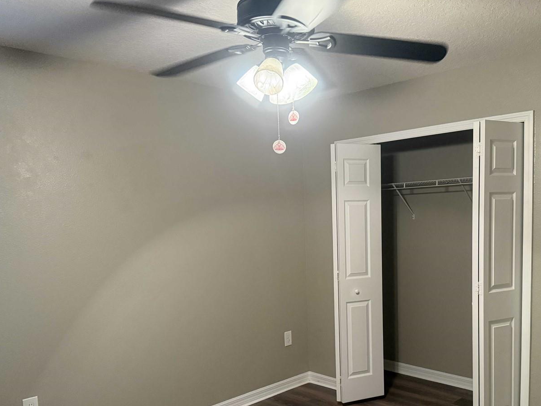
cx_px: 323
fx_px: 500
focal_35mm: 32
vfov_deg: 43.6
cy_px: 265
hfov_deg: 56.4
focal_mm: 6.76
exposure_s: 1/60
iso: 640
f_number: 1.78
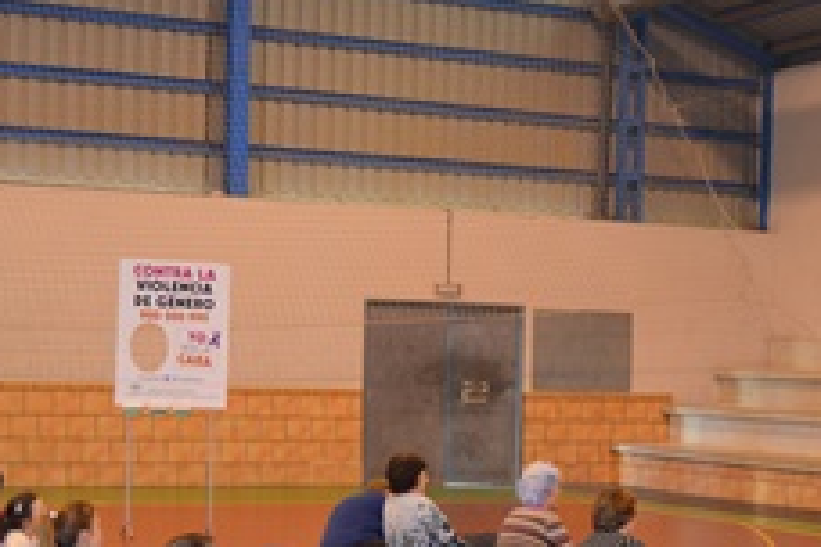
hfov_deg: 26.2
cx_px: 555
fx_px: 1756
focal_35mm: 77
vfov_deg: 17.5
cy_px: 482
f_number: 4
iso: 1100
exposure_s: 1/60
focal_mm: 26
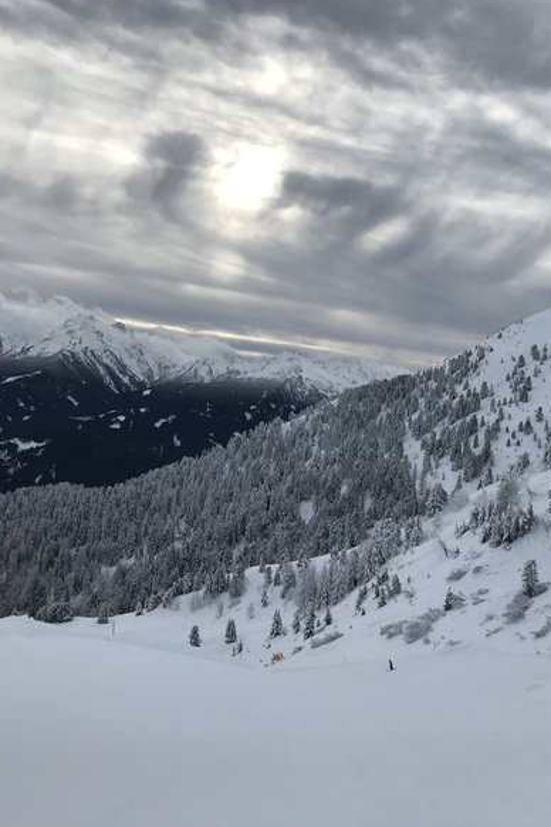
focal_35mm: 40
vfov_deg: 48.5
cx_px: 398
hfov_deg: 32.9
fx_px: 918
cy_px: 406
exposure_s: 1/2128
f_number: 1.8
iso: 20
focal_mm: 3.99
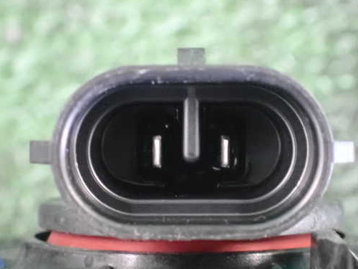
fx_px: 1241
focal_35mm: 120
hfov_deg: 16.4
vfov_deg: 12.3
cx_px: 199
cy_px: 141
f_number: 4.9
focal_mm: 18
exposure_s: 1/40
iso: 6400
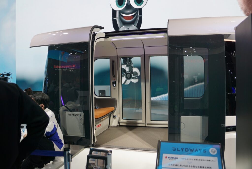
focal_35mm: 30
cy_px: 84
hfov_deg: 61.9
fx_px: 210
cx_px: 126
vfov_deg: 43.7
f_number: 3.5
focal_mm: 20
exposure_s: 1/60
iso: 100
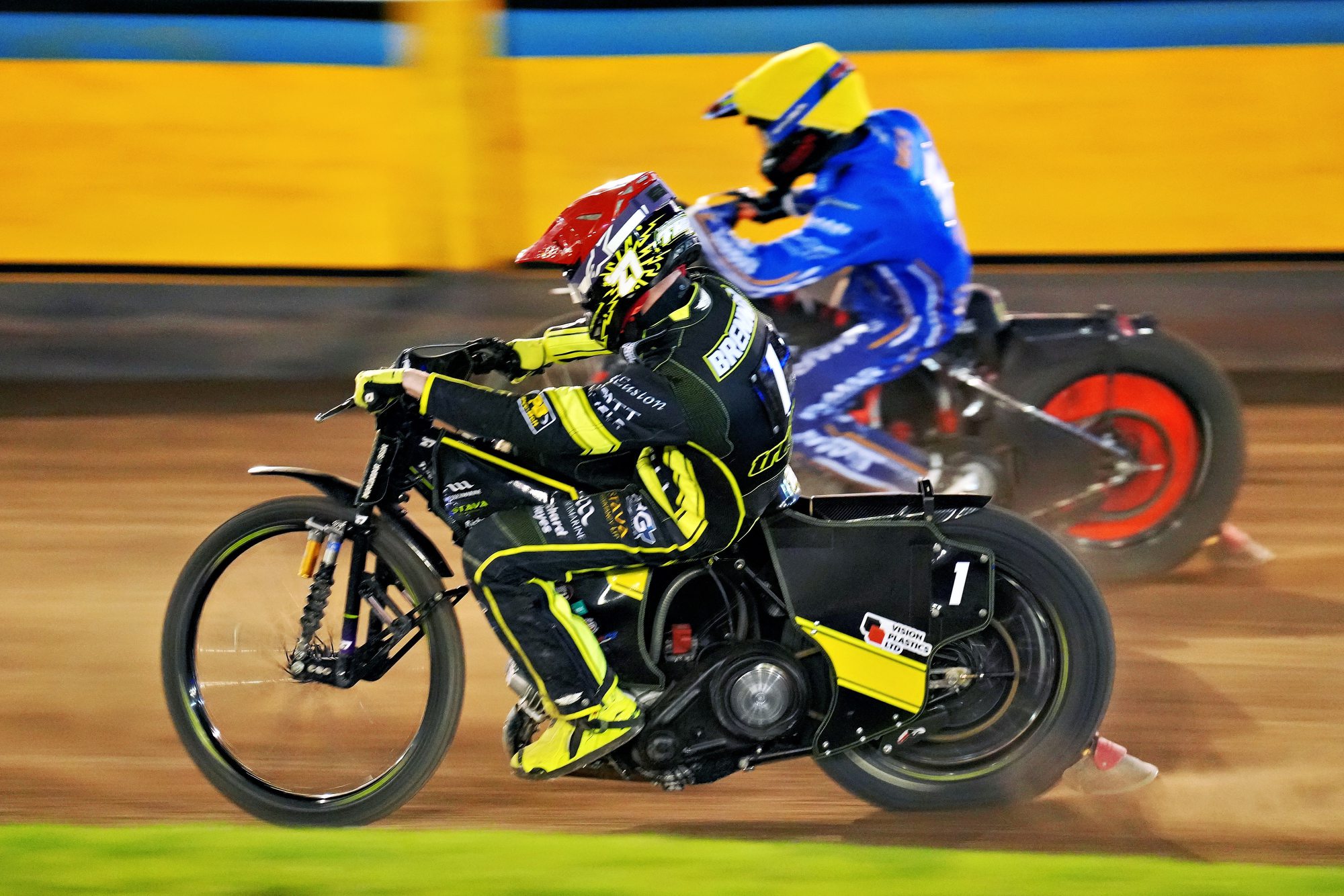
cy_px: 448
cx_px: 672
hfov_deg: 10.3
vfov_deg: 6.9
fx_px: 7467
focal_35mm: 200
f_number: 2.8
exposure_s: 1/125
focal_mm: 200
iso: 5000
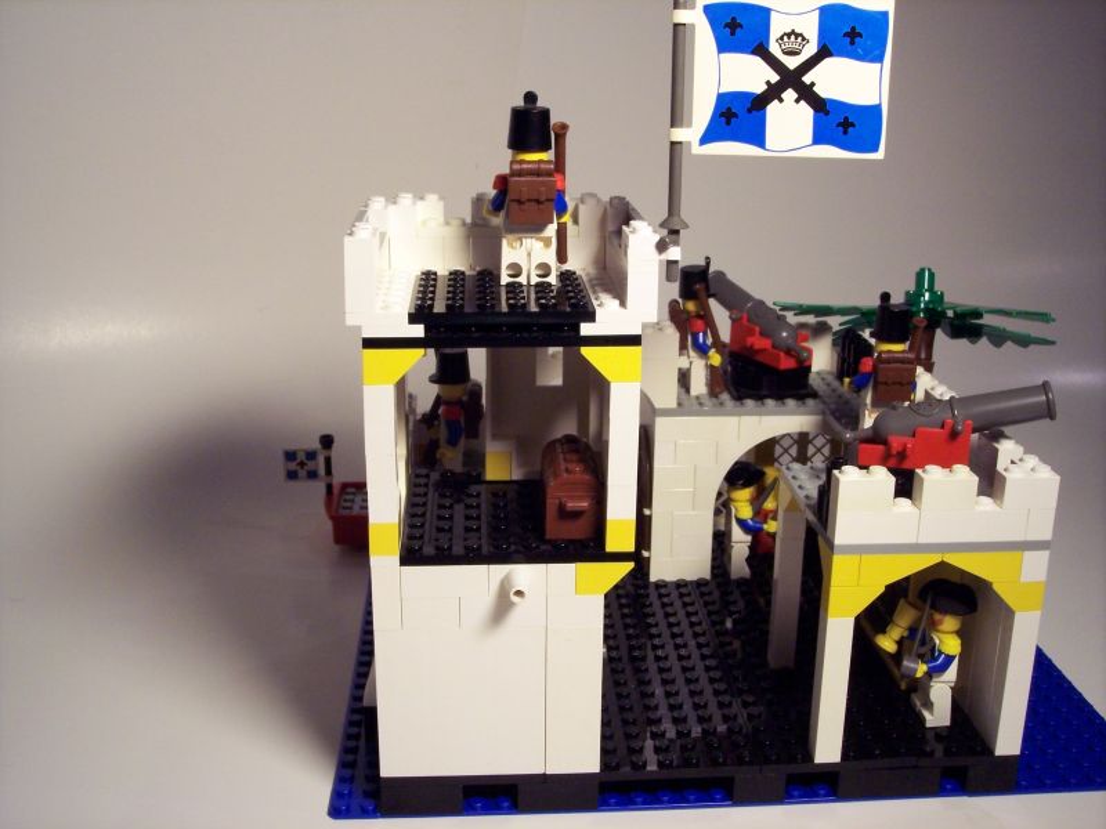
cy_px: 414
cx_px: 553
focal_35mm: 39
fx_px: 1246
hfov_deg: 47.9
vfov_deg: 36.8
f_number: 3.4
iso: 200
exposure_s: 1/10
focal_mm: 8
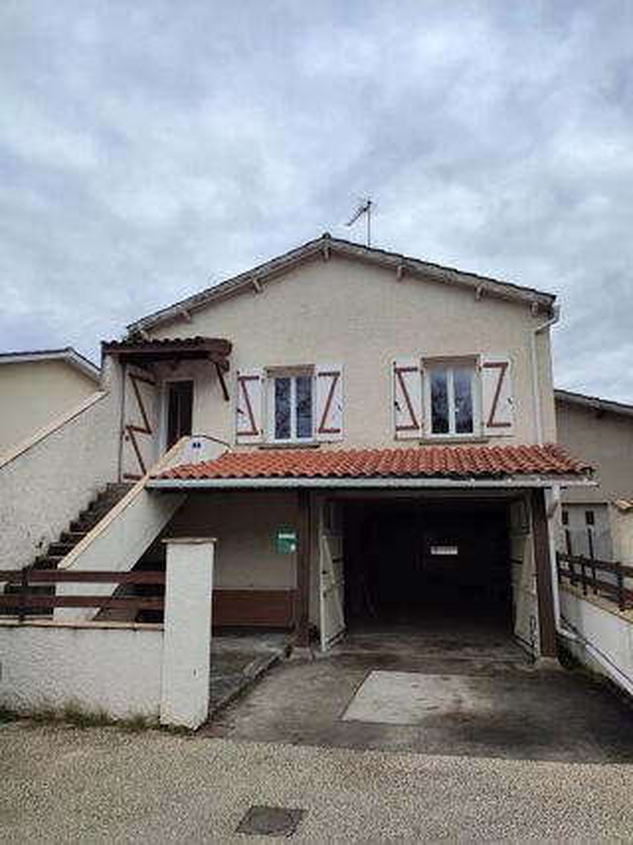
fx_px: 610
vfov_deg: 69.4
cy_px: 422
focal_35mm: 25
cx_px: 316
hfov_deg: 54.9
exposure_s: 1/418
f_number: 1.9
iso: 50
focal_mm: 6.04
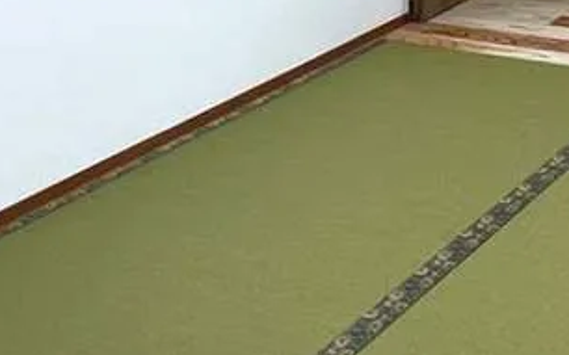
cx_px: 673
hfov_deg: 25.8
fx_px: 1116
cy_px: -125
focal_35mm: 72
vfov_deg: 16.9
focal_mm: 1.6
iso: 50
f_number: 1.8
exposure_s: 1/100
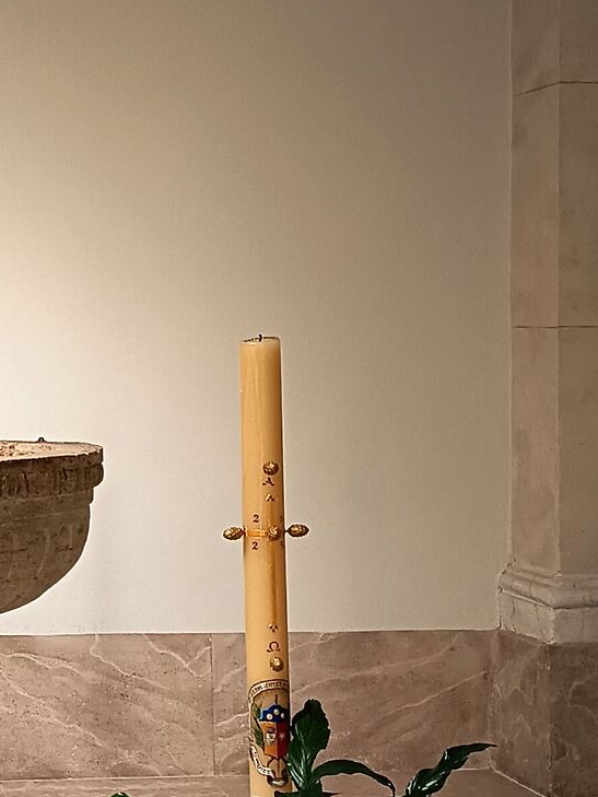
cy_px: 362
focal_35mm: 79
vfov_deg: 24.7
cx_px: -132
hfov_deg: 17.7
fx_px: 1819
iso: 655
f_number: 1.7
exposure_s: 1/25
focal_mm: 5.27
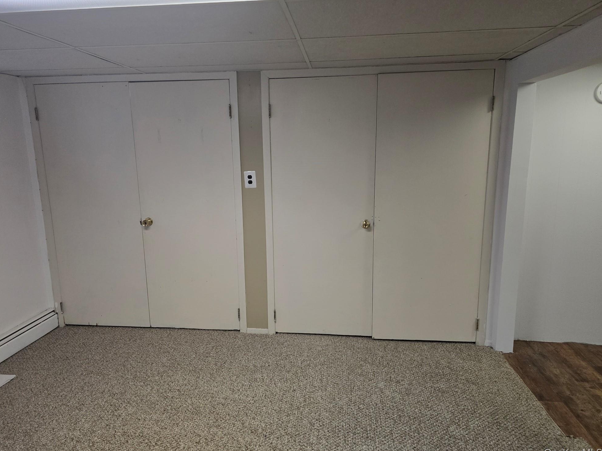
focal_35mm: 24
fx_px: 417
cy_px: 225
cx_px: 293
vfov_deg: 56.8
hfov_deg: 71.6
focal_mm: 6.3
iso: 400
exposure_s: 1/120
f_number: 1.7
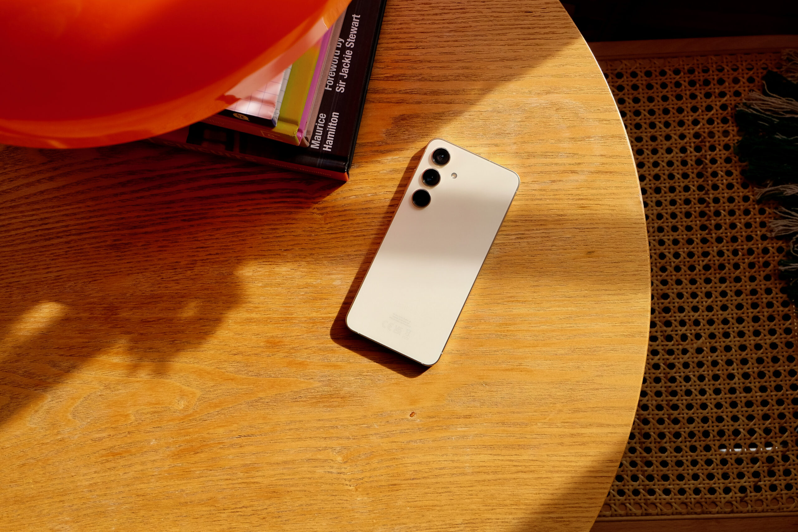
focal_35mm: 33
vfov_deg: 40.0
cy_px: 266
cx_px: 399
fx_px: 731
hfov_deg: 57.2
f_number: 5.6
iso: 400
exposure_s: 1/250
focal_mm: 22.2
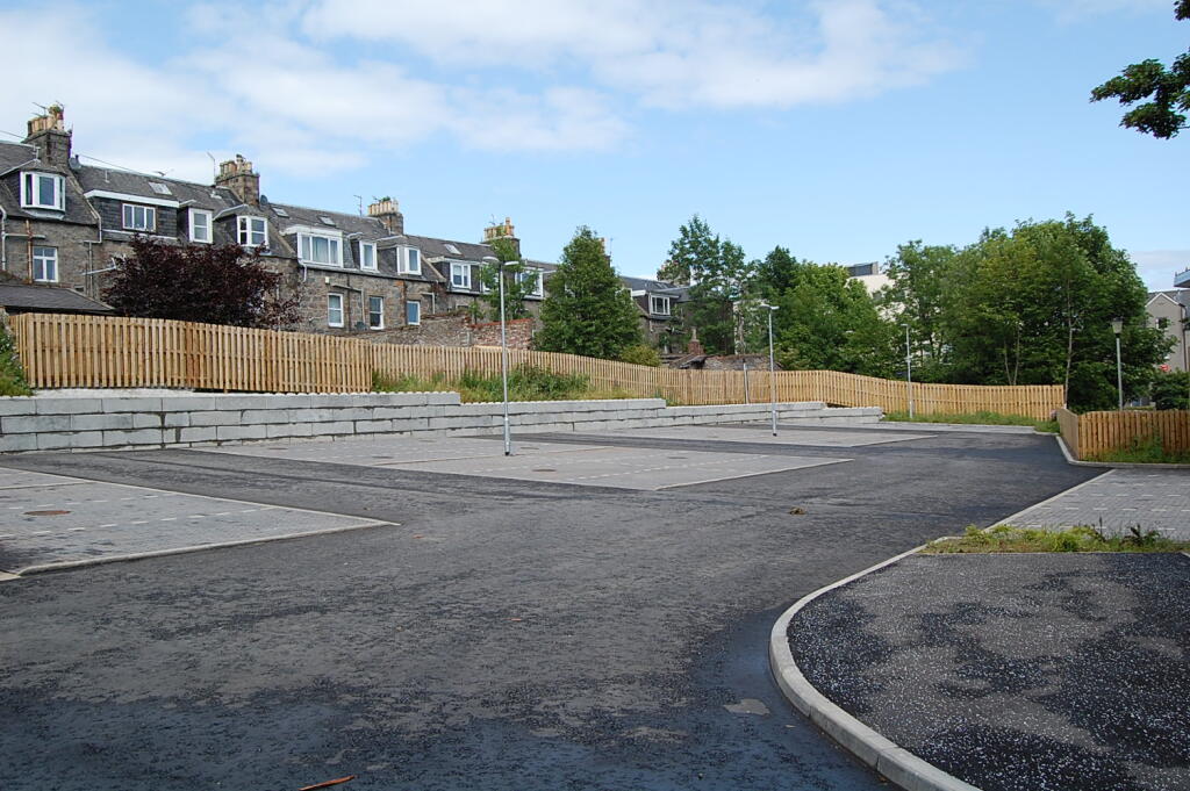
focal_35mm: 30
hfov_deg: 62.0
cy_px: 396
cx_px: 595
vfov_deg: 43.5
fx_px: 991
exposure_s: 1/320
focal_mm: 20
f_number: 9
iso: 200
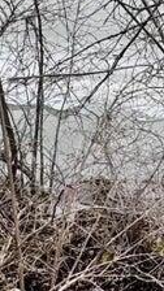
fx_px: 719
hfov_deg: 12.1
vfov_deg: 22.9
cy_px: 147
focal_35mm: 93
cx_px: 283
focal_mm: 2.22
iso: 40
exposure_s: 1/139
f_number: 2.2
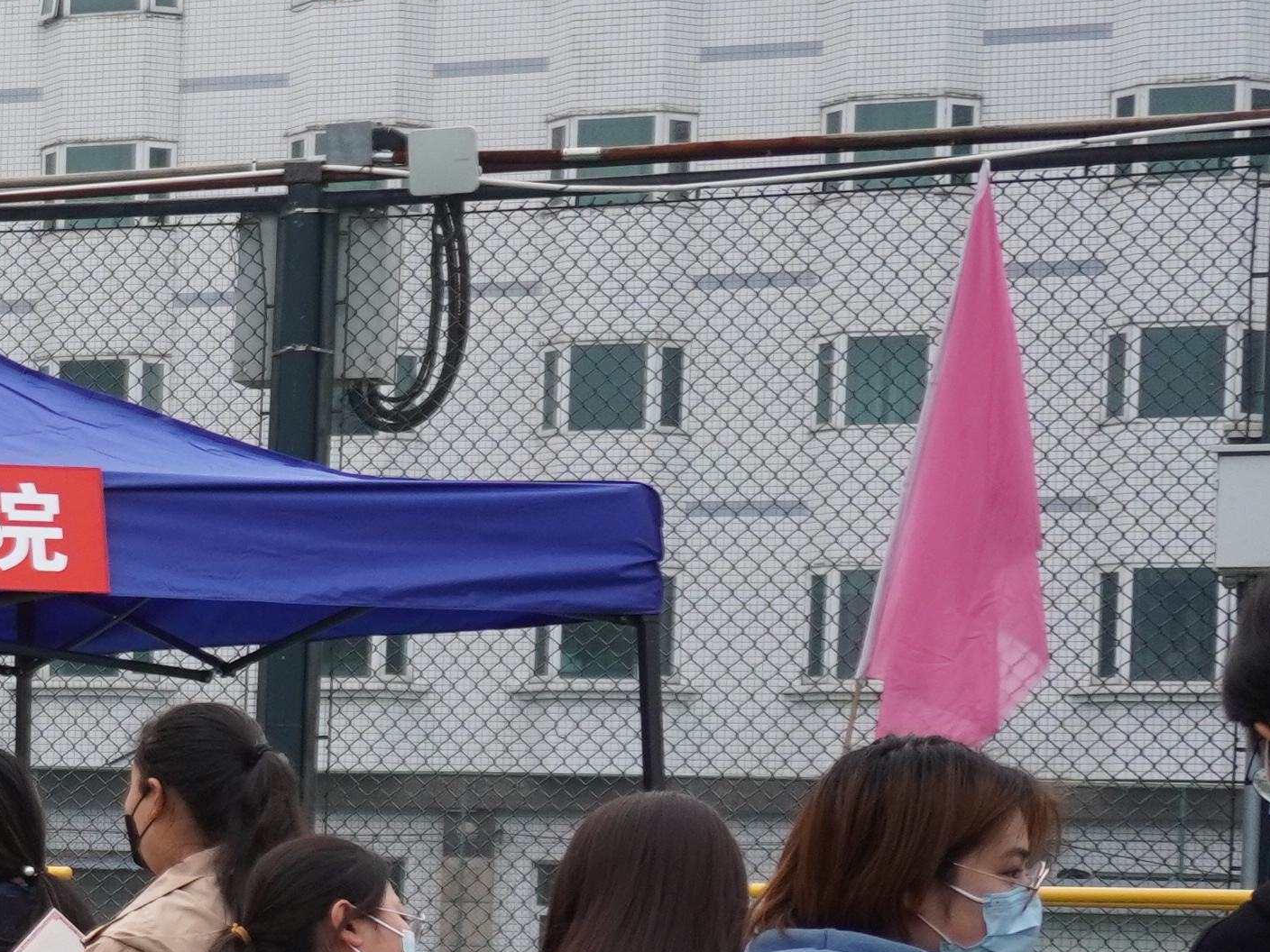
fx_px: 4735
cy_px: 931
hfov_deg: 13.2
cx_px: -1280
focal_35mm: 129
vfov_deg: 11.4
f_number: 4
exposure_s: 1/400
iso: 250
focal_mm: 21
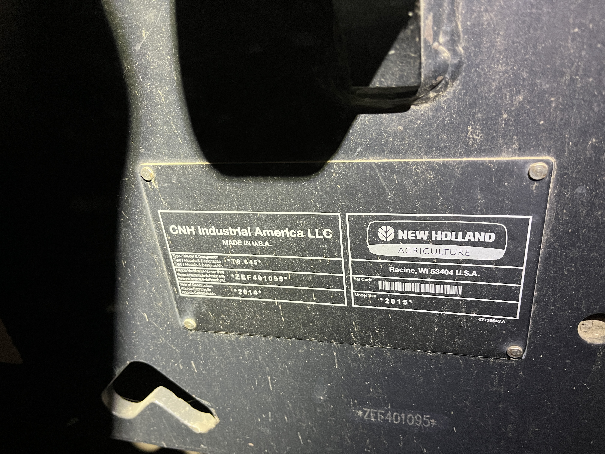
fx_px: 454
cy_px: 227
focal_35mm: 26
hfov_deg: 67.3
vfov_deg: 53.1
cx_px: 302
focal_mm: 5.1
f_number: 1.6
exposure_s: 1/34
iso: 400
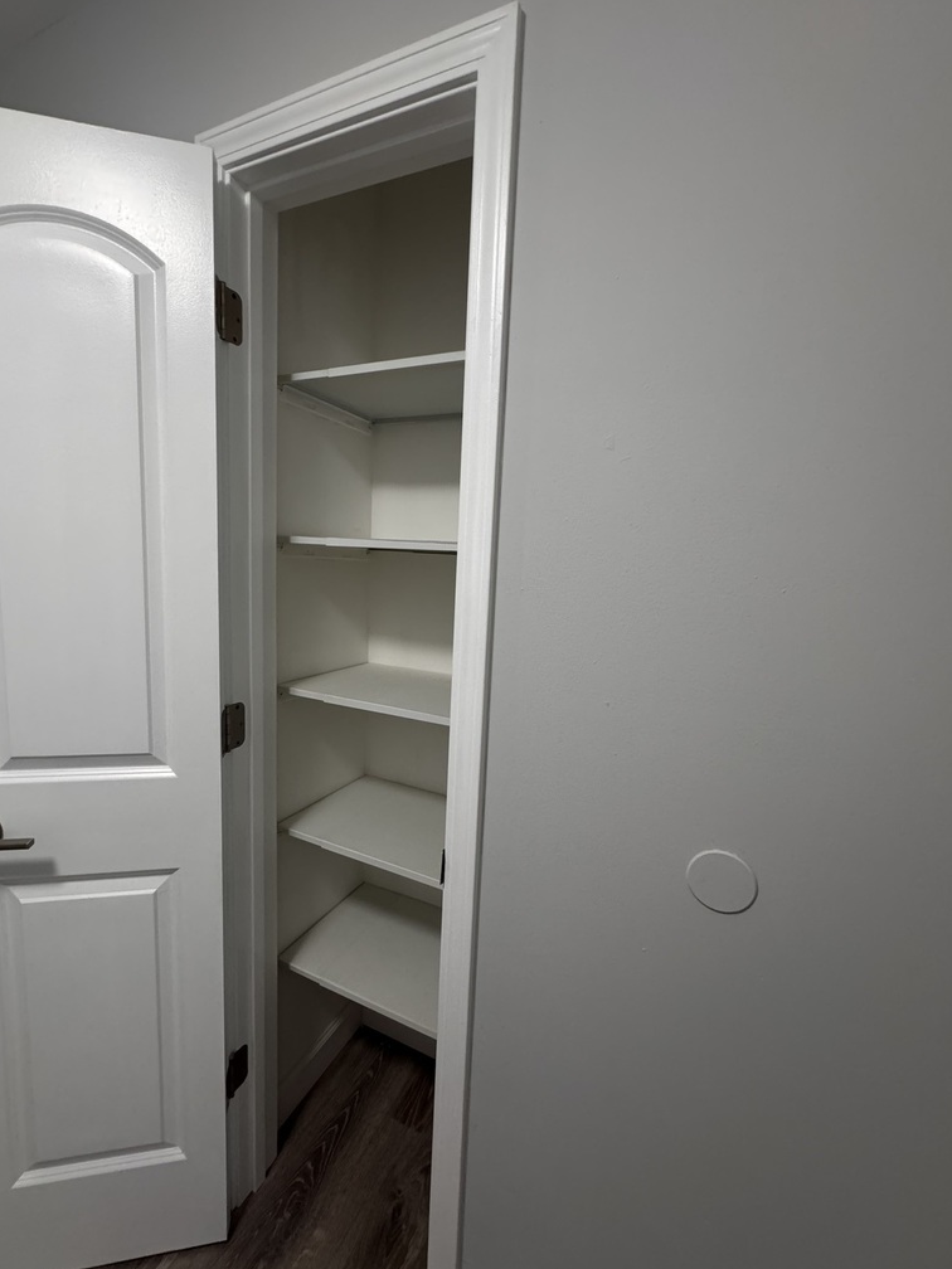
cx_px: 467
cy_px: 628
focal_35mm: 15
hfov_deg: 81.7
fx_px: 550
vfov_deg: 98.2
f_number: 2.2
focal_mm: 2.22
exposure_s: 1/60
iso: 400
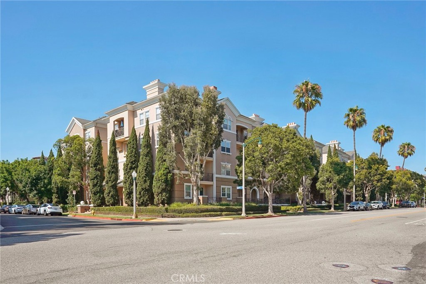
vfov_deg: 53.1
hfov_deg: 73.8
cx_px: 213
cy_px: 142
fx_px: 284
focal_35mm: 24
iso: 400
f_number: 8
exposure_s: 1/800
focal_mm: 24
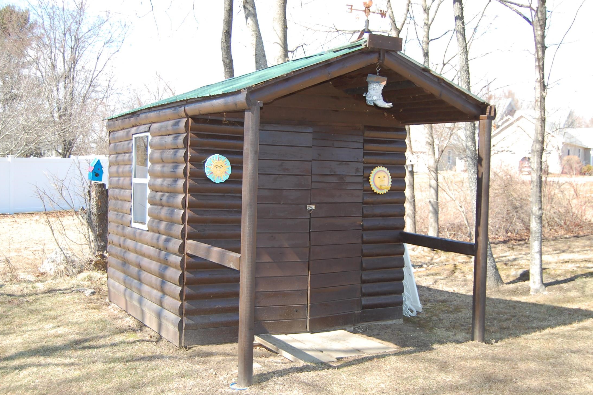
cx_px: 297
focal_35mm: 40
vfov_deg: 33.4
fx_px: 659
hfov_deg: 48.5
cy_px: 196
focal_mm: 26
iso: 400
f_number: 4.2
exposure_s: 1/500
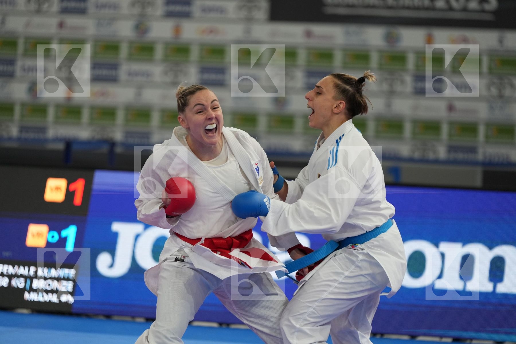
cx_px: 258
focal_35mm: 176
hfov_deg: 11.7
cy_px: 172
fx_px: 2522
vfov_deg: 7.8
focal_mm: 176
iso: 2000
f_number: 2.8
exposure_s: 1/1000
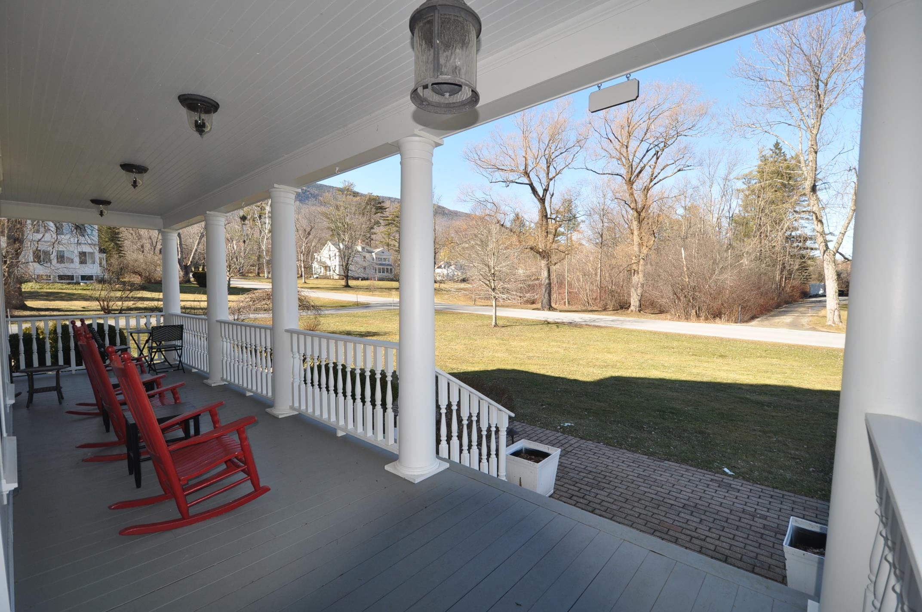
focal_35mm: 15
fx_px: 384
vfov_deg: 77.2
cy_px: 306
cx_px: 461
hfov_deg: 100.5
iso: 200
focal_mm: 10
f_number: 6.3
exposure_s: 1/200
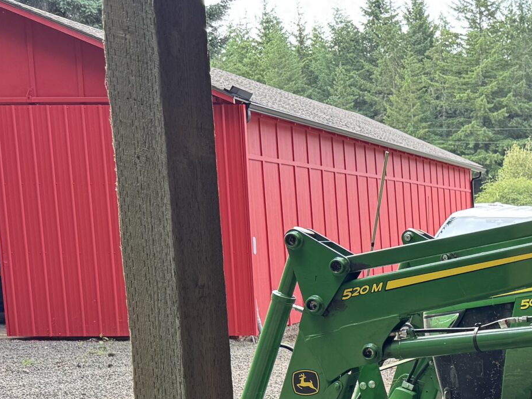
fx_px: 1030
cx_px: 693
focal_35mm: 67
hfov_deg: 25.0
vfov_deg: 21.4
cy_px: 367
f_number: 1.78
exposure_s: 1/121
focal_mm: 6.76
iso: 80
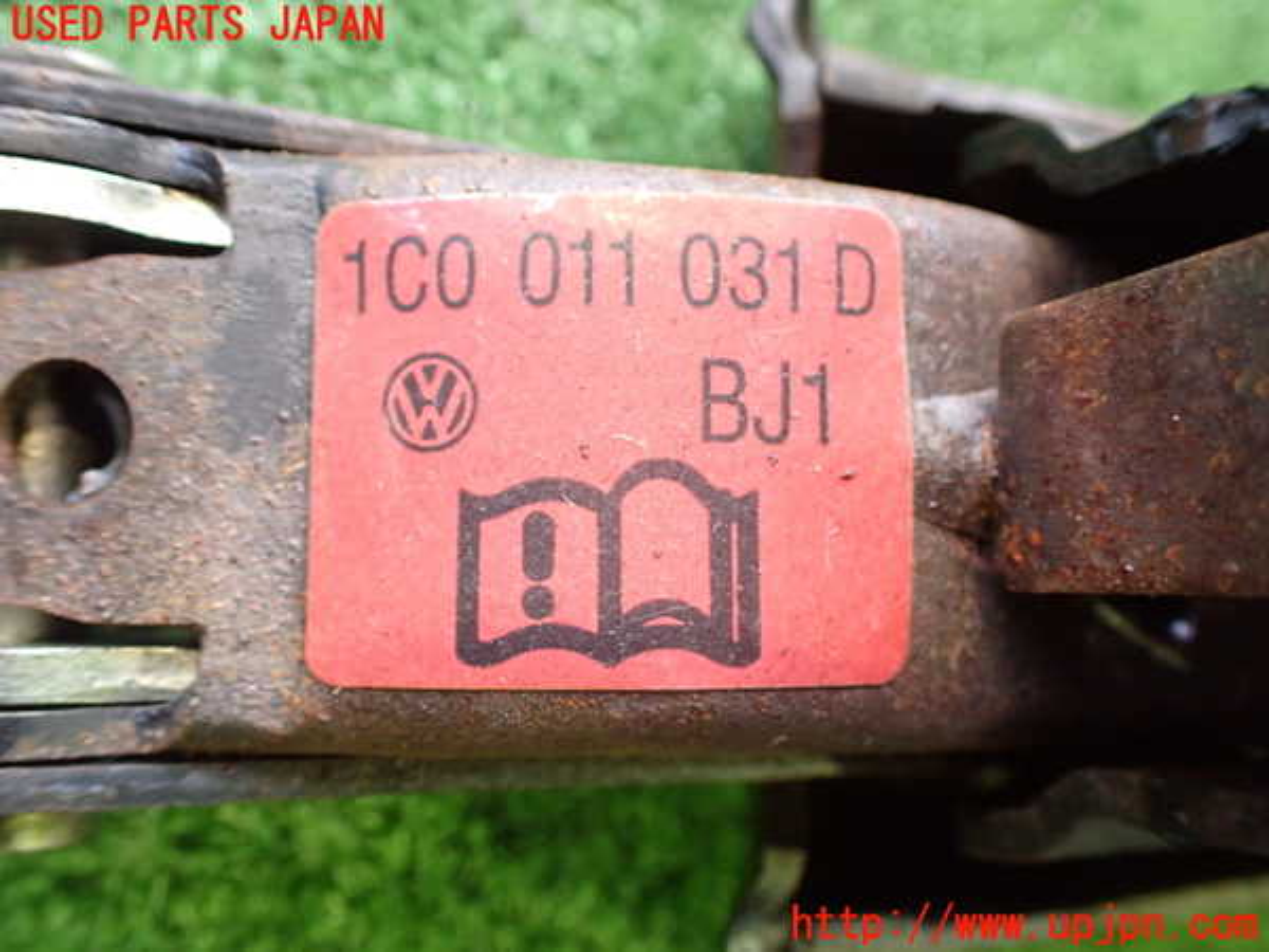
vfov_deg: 46.8
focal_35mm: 30
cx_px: 634
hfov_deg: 60.0
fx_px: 1100
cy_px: 476
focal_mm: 5.4
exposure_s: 1/50
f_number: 2.3
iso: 800
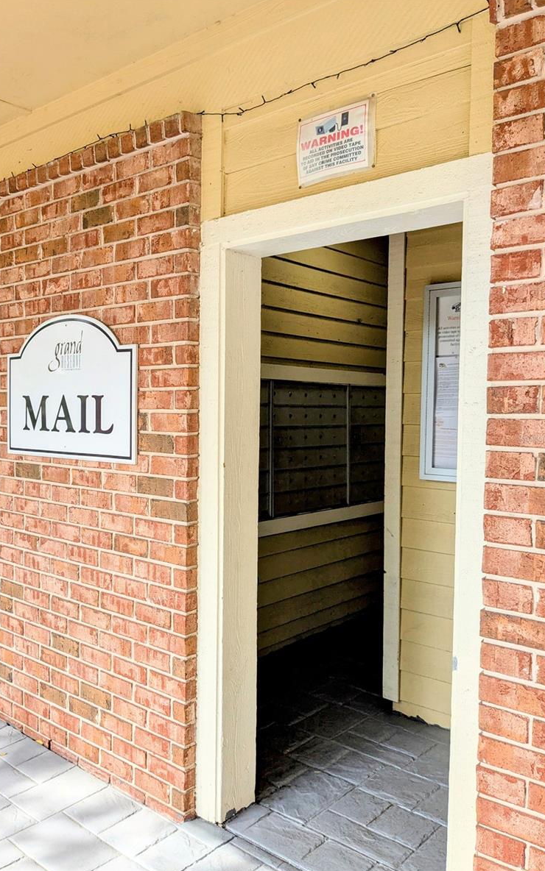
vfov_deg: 64.6
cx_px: 239
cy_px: 438
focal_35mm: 29
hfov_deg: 43.1
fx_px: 689
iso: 55
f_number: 1.73
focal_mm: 4.38
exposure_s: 1/557
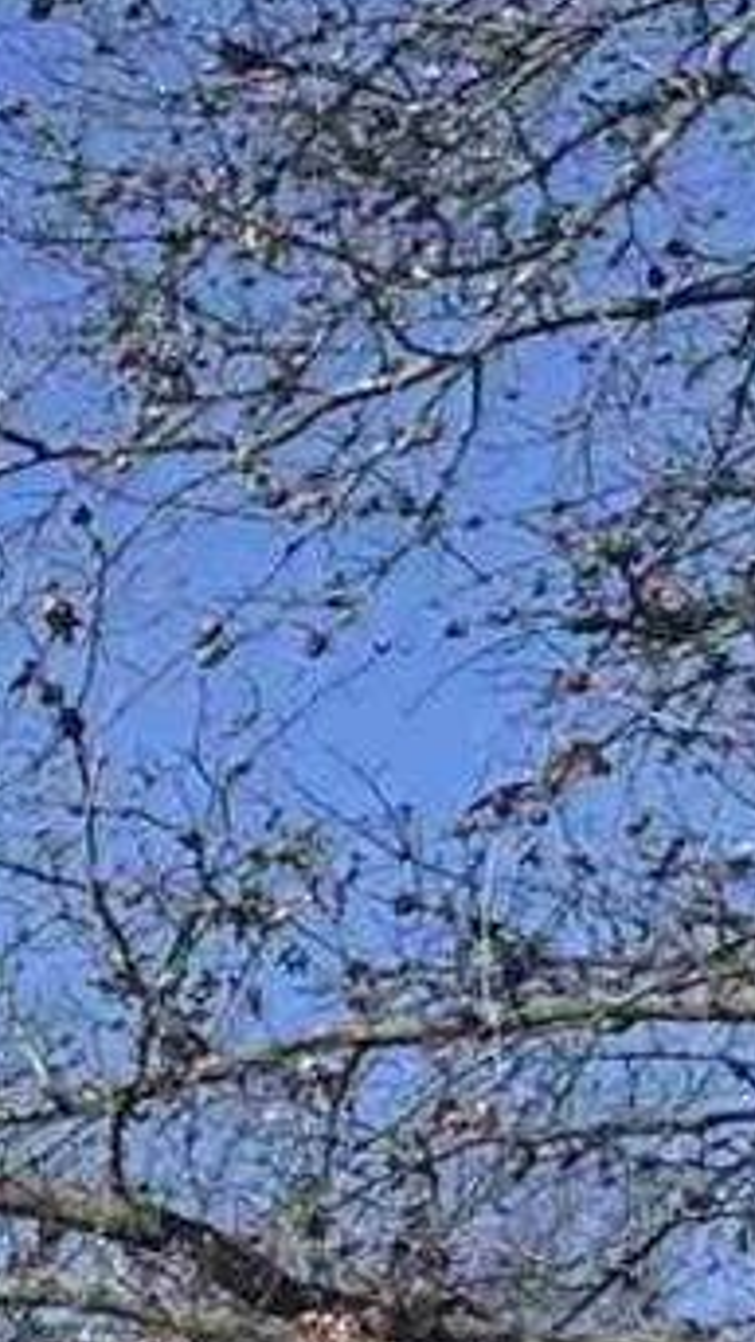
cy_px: 3369
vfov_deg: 9.6
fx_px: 6938
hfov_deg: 5.0
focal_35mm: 195
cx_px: -3047
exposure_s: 1/5000
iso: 80
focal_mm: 6.86
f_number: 1.78
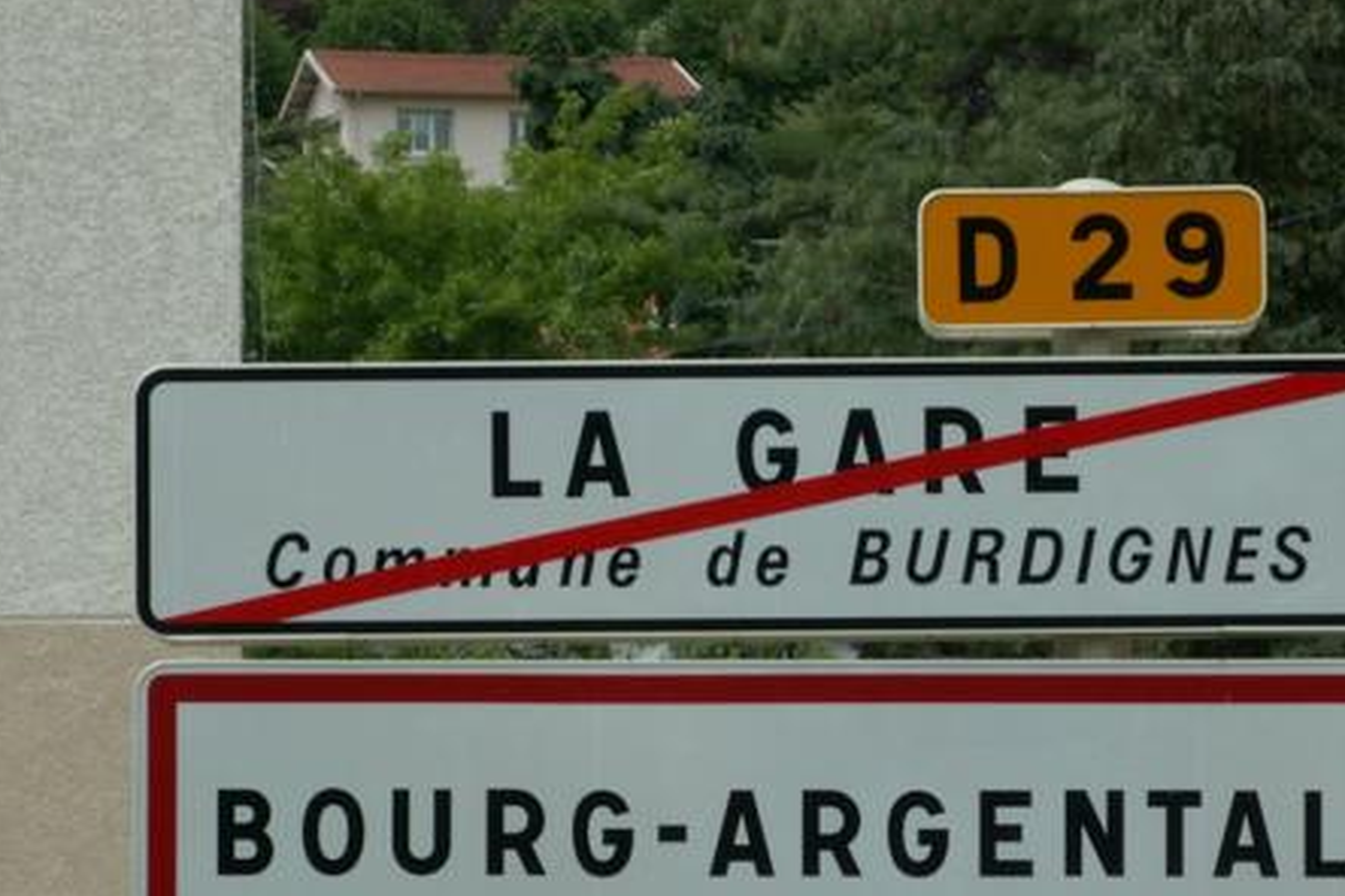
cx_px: 824
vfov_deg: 6.5
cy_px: 663
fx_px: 7845
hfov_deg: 9.8
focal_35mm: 210
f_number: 8
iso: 50
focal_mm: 22.86
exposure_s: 1/160
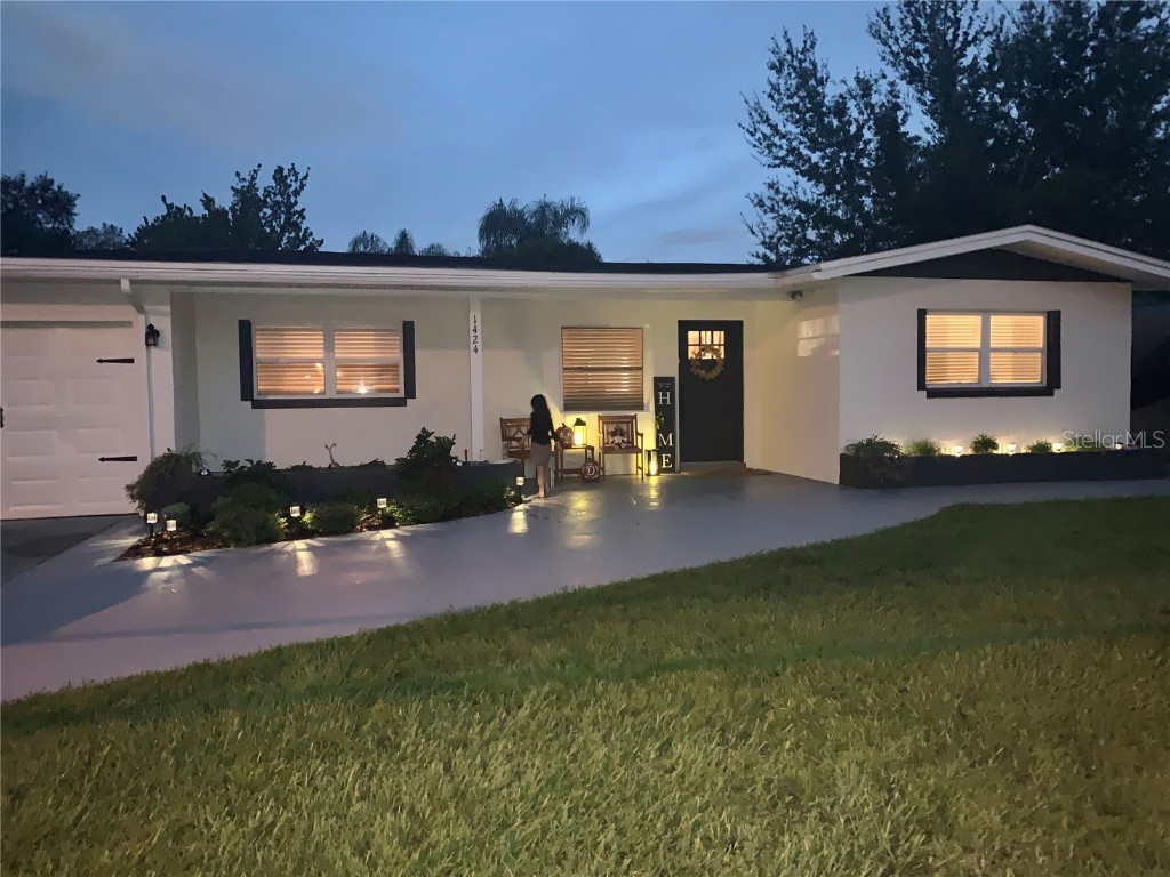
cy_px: 438
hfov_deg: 67.3
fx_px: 879
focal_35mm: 26
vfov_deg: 53.1
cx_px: 585
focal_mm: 4.25
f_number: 1.8
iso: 1000
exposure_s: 1/4
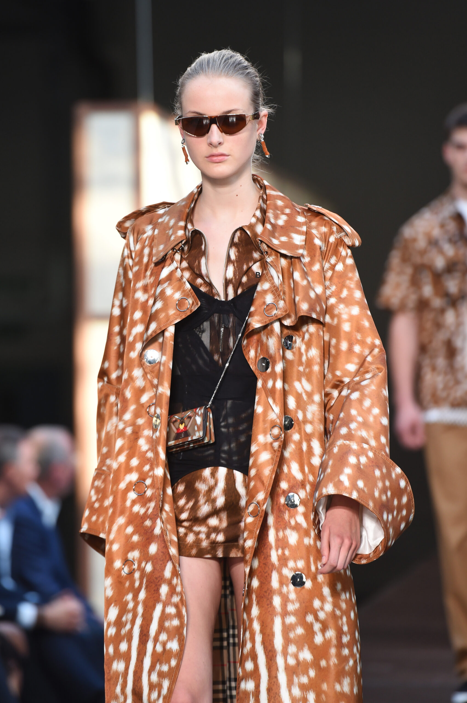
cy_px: 352
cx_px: 234
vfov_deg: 10.3
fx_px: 3897
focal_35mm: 200
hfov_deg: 6.9
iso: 1000
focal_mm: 200
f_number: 3.5
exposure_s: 1/400
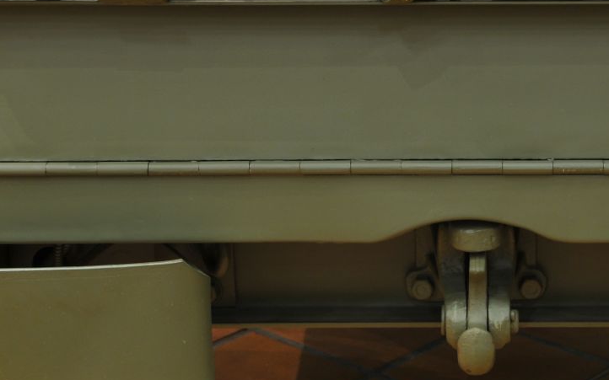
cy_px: -75
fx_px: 1643
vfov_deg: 12.9
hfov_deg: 20.8
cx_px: 475
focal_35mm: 99
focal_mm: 26
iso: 200
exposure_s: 1.3
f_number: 8
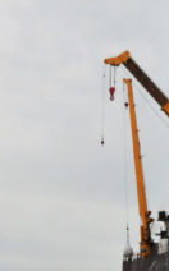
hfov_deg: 8.6
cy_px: 99
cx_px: 188
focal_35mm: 150
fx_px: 1108
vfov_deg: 13.9
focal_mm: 26
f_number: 16
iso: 1000
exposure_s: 1/1000
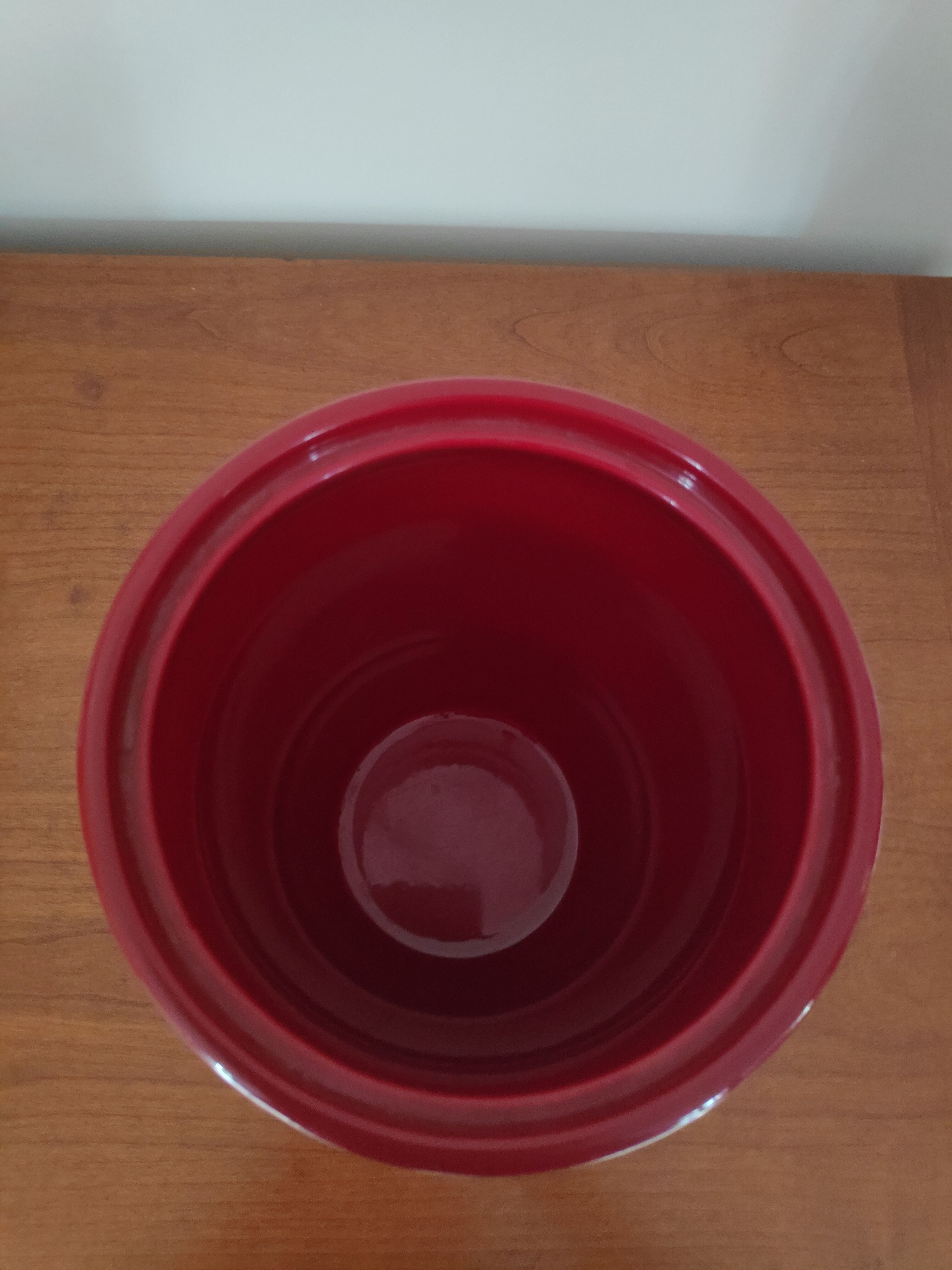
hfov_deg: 66.0
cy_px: 635
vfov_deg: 81.7
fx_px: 733
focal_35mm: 20
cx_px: 476
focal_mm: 3.94
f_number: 1.9
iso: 1656
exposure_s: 1/25
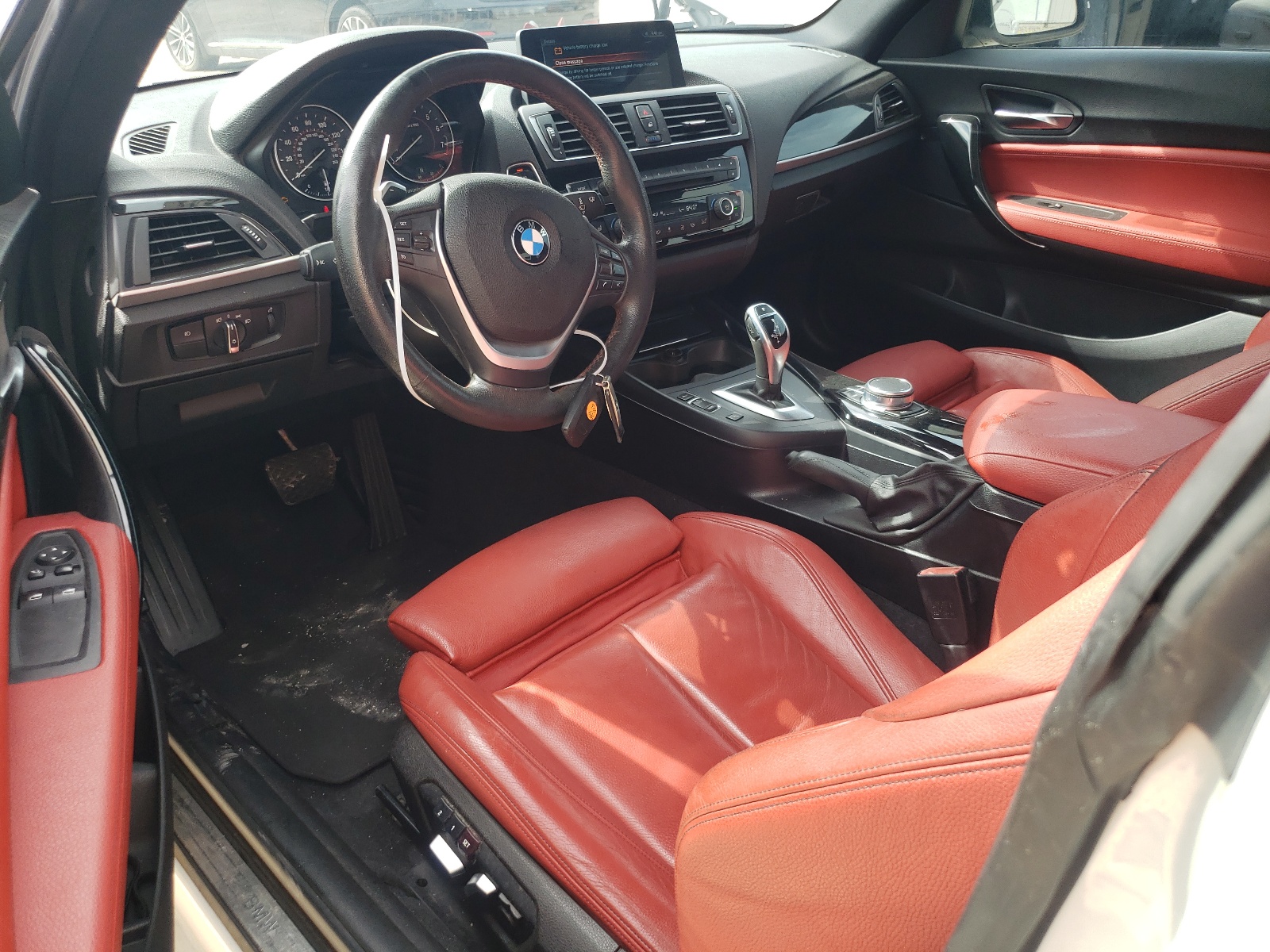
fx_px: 954
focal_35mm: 26
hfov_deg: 67.3
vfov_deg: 53.1
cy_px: 476
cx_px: 635
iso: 50
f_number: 1.5
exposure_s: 1/192
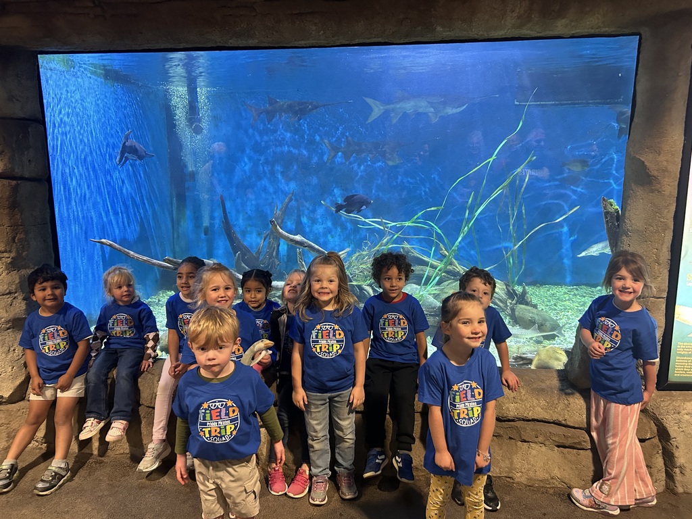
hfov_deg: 67.3
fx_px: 520
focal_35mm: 26
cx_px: 346
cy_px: 260
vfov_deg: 53.1
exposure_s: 1/40
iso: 500
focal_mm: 5.7
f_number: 1.5
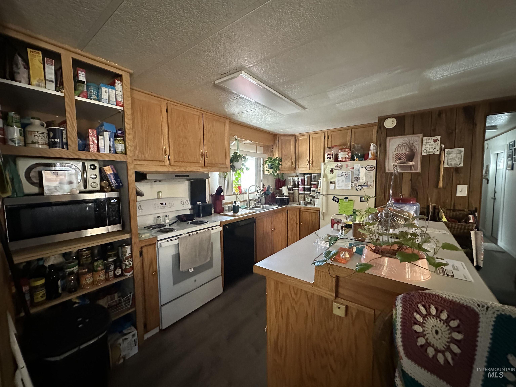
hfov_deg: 102.1
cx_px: 258
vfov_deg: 85.7
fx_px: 209
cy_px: 194
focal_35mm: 14
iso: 1250
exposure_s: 1/60
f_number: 2.2
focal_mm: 2.22
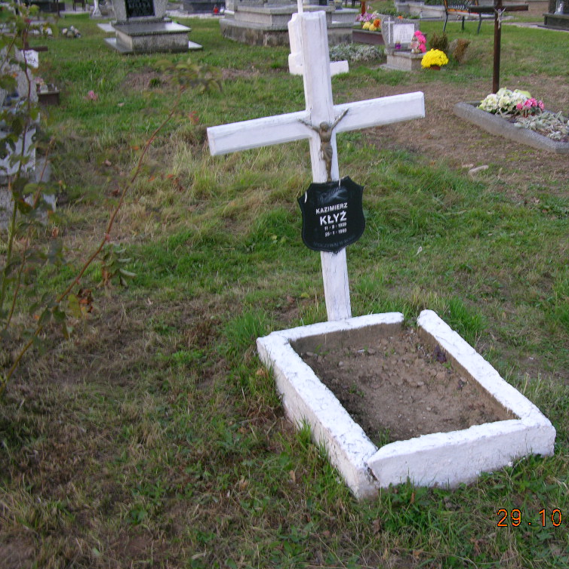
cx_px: 386
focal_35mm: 42
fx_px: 781
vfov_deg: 40.0
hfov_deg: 39.5
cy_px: 289
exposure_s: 1/26.6
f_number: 2.8
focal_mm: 8.9
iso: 67
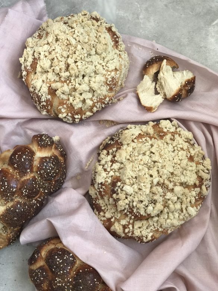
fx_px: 479
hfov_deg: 25.7
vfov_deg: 33.8
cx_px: 109
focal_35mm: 57
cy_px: 146
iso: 20
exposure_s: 1/50
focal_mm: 6.6
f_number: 2.8
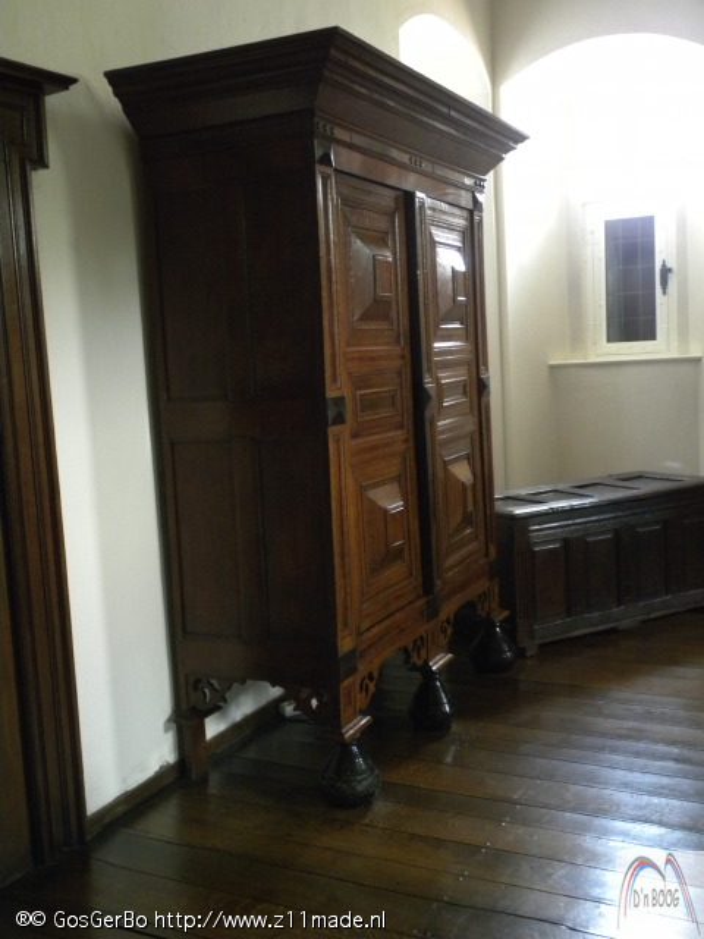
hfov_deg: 35.1
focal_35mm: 41
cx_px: 352
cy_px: 470
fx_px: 1112
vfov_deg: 45.8
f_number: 3.2
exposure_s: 1/6.5
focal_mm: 7.3
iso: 400
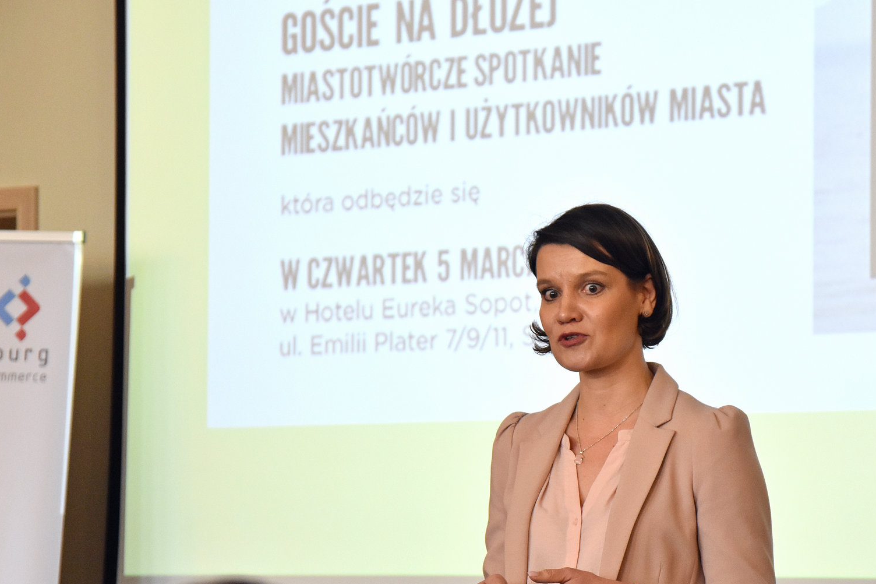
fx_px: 3479
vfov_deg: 9.6
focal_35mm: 143
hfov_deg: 14.3
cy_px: 379
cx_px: 491
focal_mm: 70
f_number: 4
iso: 2000
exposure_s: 1/125
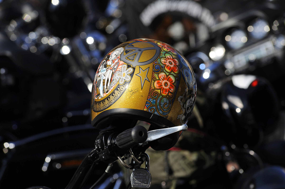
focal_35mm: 200
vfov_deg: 6.9
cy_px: 94
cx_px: 142
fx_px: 1582
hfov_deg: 10.3
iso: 200
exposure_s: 1/640
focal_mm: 200
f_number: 8
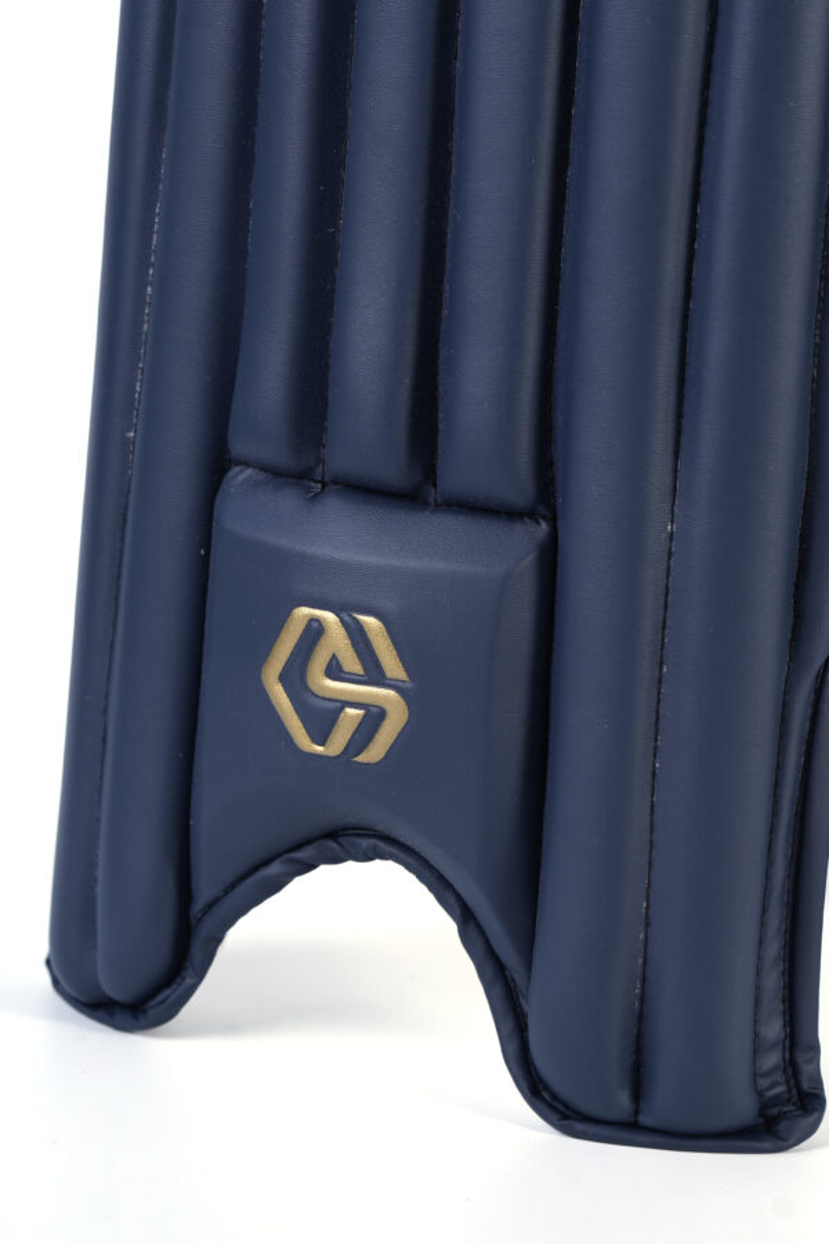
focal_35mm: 127
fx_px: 4386
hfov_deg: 10.8
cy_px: 622
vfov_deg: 16.1
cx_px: 414
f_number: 7.1
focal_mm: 85
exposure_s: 1/160
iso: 100
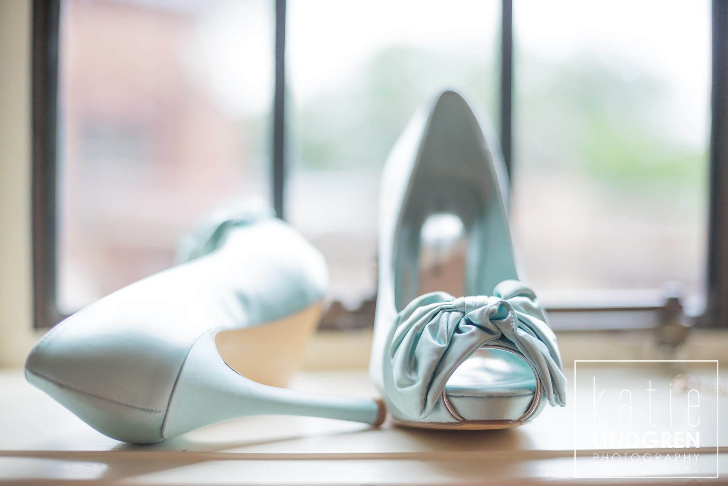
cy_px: 243
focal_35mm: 50
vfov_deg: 27.0
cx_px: 364
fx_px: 1011
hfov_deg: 39.6
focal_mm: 50
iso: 800
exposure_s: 1/8000
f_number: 2
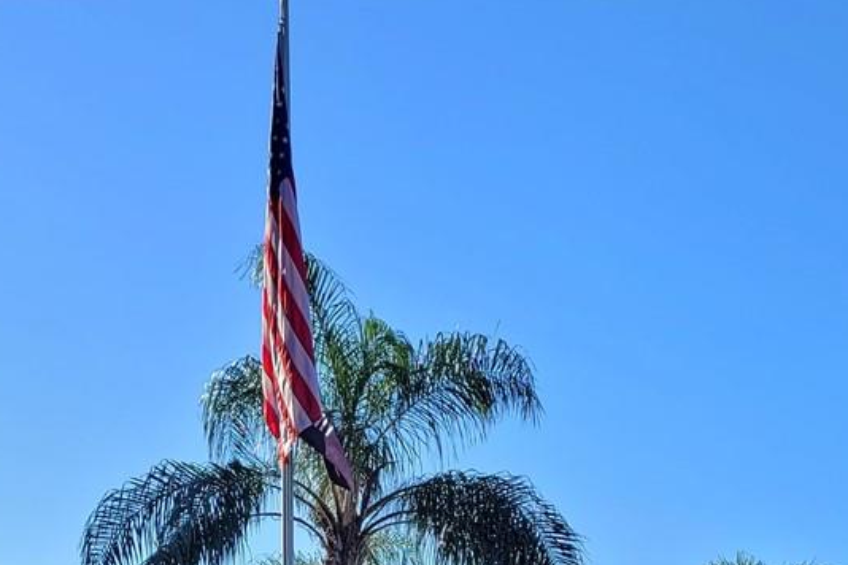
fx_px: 1908
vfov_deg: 16.3
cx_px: 359
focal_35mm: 81
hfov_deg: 25.0
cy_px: 636
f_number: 1.8
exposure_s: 1/1614
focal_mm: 5.4
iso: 40
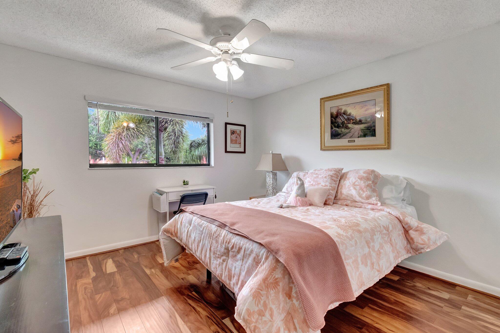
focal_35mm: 15
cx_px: 250
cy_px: 166
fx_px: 208
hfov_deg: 100.4
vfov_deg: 77.3
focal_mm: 10
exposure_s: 1/15
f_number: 8
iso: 1600
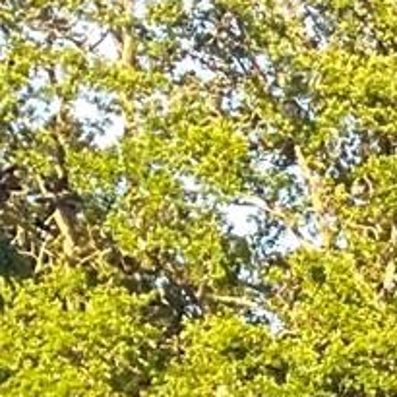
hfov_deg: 5.8
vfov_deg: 6.2
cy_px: 1311
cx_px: 1578
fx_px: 3322
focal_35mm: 256
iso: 25
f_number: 1.8
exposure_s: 1/120
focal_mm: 3
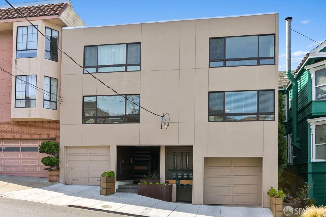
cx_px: 163
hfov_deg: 58.8
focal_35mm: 32
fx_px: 290
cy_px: 108
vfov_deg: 41.0
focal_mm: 32
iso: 400
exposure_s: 1/500
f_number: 11
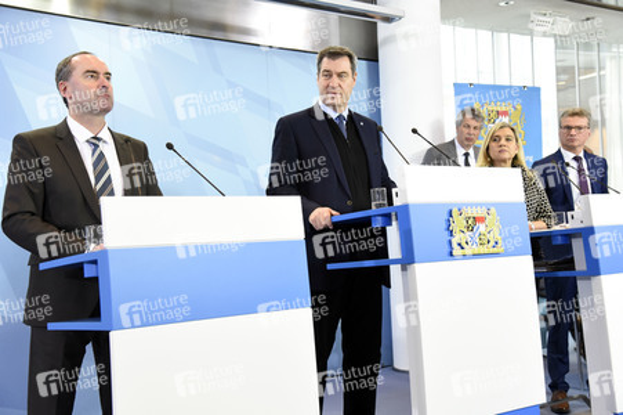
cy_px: 208
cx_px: 312
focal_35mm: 48
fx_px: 830
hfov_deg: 41.1
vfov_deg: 28.0
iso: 3200
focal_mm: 48
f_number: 5.6
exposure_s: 1/100
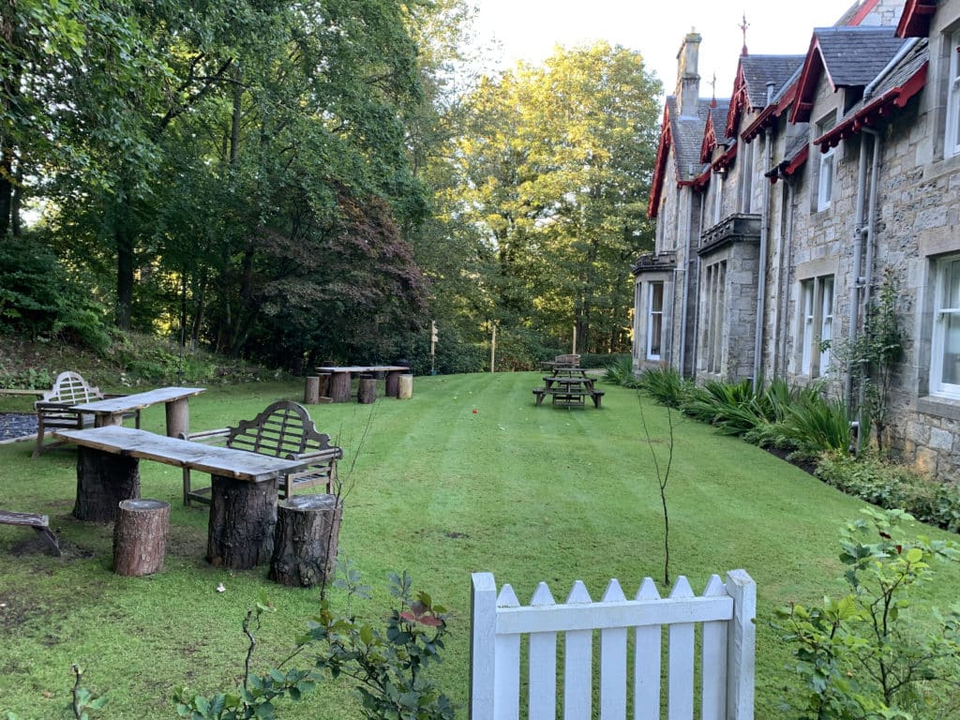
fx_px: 721
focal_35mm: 26
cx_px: 480
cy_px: 360
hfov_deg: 67.3
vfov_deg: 53.1
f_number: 1.8
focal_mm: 4.25
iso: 100
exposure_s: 1/93
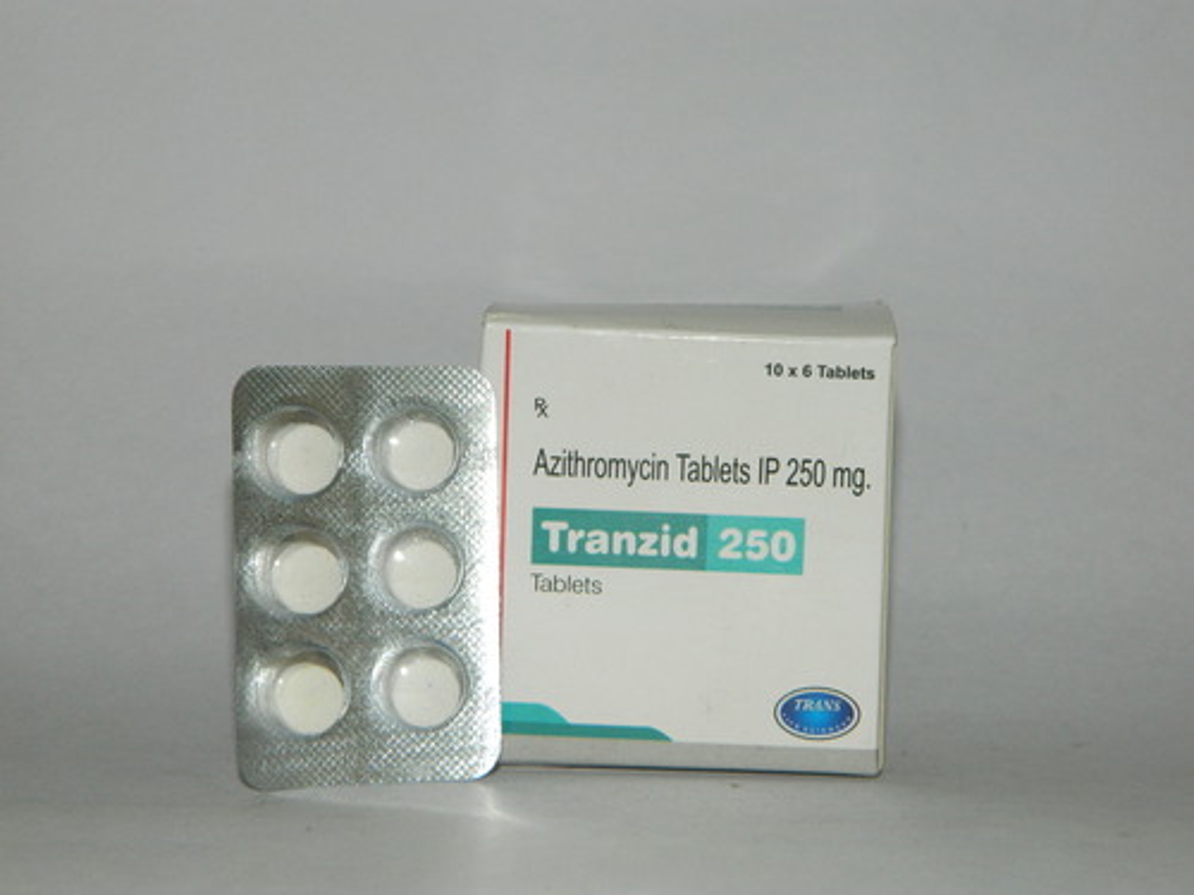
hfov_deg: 23.3
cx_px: 597
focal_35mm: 84
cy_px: 448
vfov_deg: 17.6
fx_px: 2897
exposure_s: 1/50
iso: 200
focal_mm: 15.1
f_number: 4.2
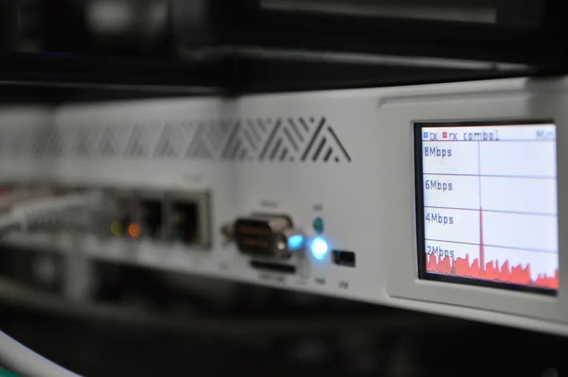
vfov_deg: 16.5
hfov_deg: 24.6
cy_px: 188
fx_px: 1301
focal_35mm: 82
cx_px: 284
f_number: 5.6
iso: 200
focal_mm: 55
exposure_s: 1/5
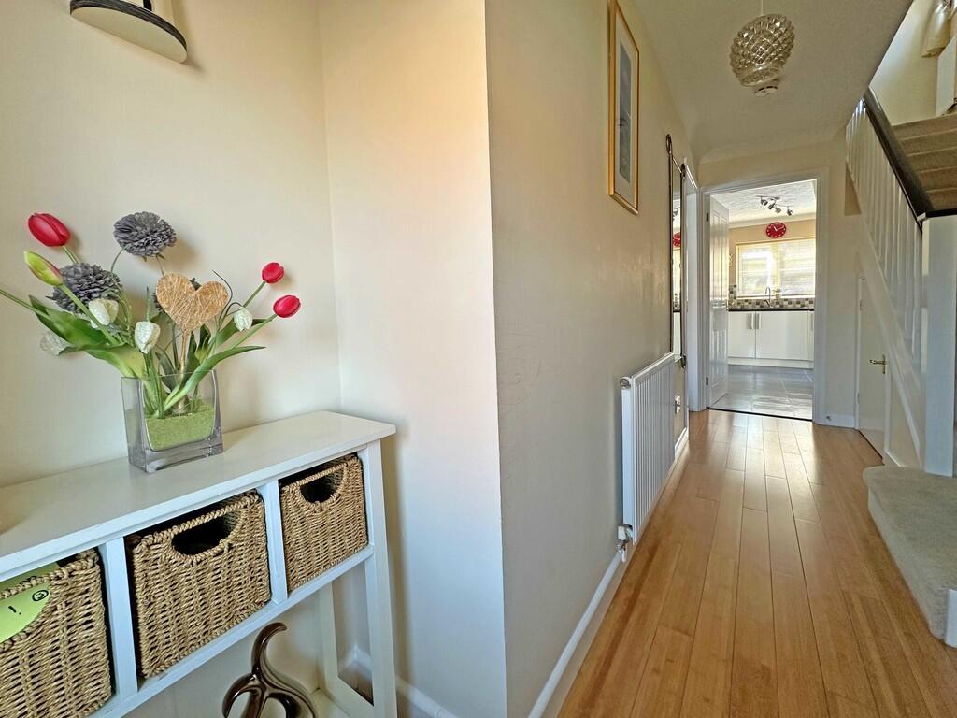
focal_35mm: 14
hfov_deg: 102.1
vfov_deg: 85.7
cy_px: 359
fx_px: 387
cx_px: 478
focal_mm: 2.22
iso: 125
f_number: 2.2
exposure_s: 1/99
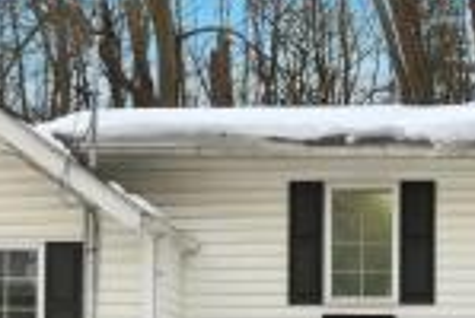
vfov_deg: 15.9
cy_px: 417
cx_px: 609
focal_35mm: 82
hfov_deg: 22.3
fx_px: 1084
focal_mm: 17
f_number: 8
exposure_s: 1/8000
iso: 1000
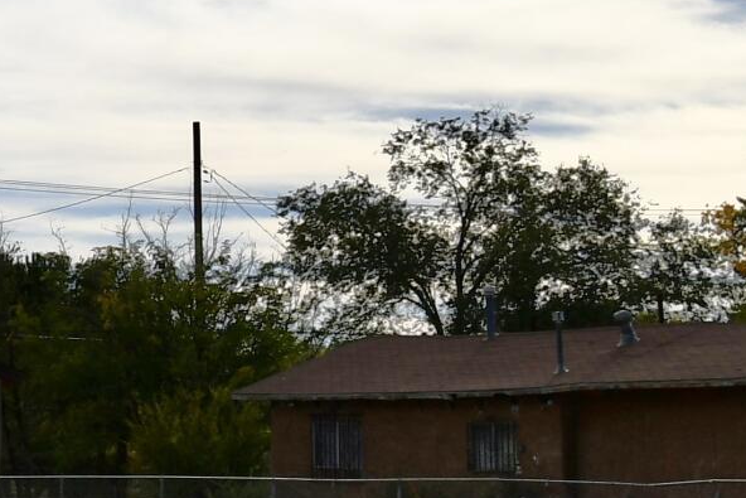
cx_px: -595
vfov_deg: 9.0
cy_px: 382
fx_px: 3150
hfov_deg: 12.4
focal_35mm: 152
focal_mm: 20
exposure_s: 1/400
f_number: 10
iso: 100
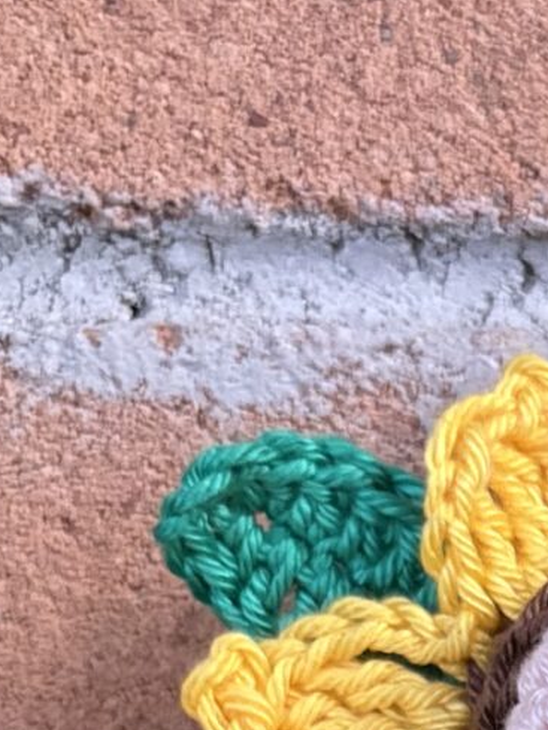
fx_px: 2869
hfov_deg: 10.2
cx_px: 1054
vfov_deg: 13.1
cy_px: 1323
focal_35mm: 136
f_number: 1.6
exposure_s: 1/25
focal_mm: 5.96
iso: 800
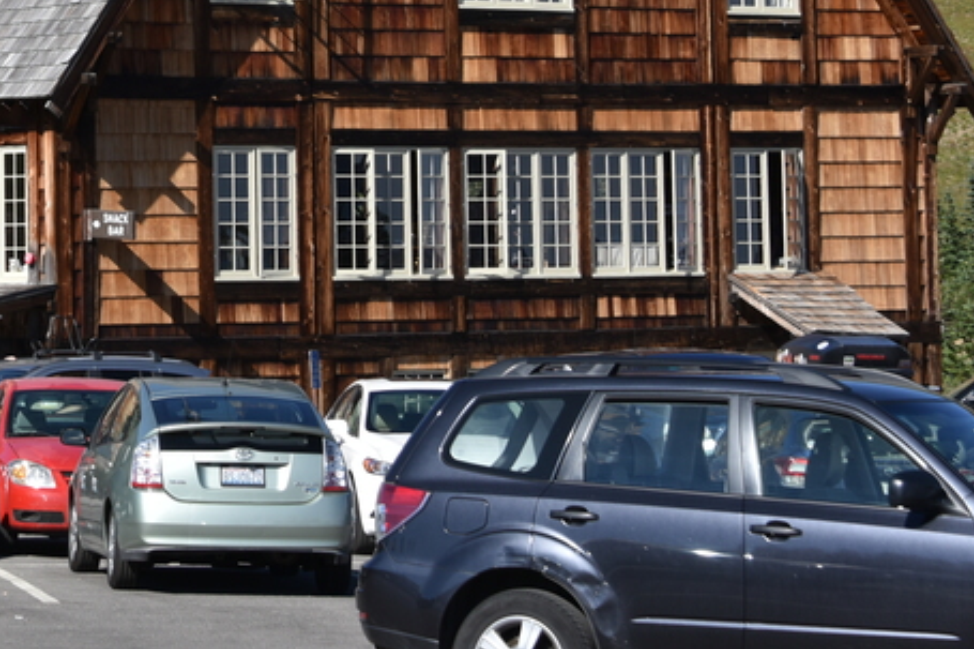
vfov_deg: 7.4
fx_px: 4949
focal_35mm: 183
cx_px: -111
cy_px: -263
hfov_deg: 11.1
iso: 100
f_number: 9
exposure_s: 1/250
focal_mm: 65
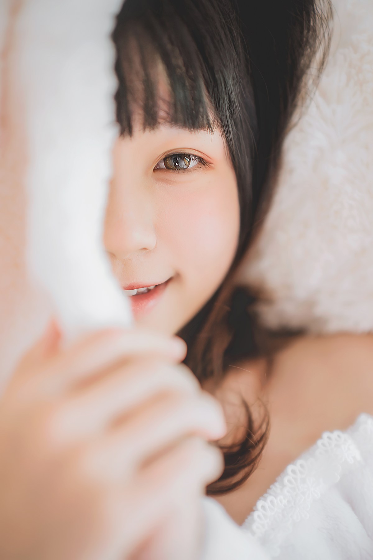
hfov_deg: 27.0
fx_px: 777
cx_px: 186
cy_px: 280
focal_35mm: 50
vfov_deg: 39.6
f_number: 1.4
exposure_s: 1/160
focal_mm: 50
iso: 250
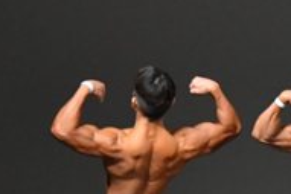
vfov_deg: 1.7
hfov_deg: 2.5
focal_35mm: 818
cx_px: 508
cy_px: 192
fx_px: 6606
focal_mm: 135
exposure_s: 1/400
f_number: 5.6
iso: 5000
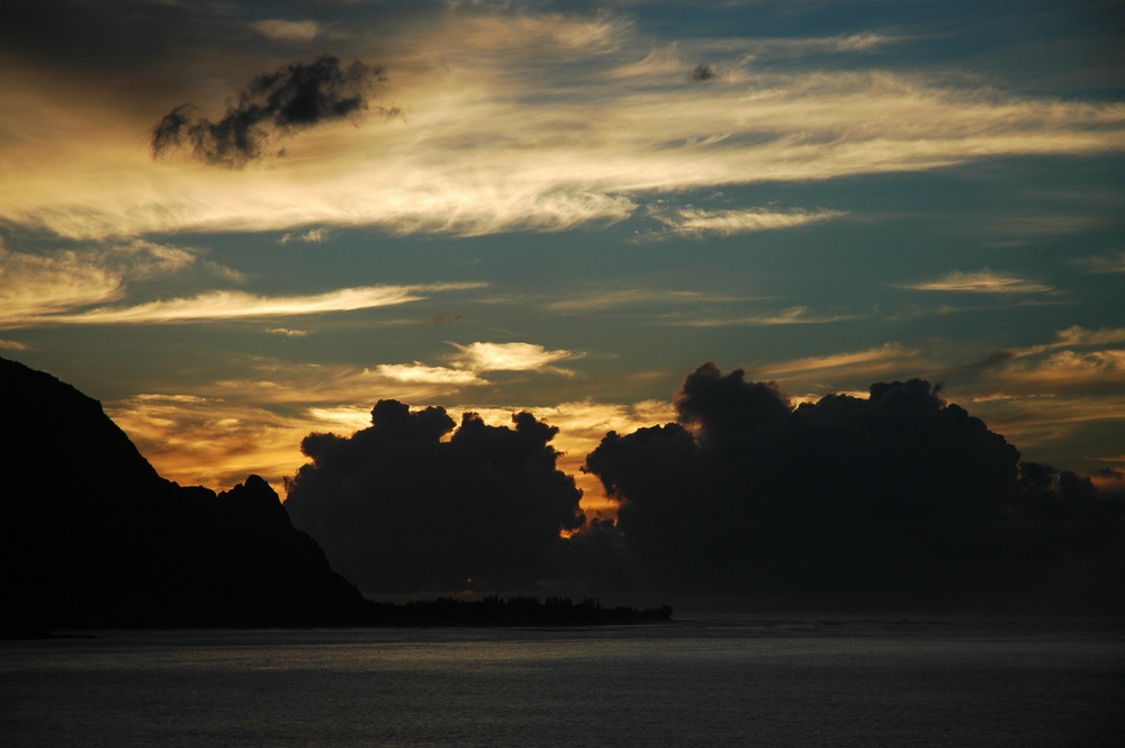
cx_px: 562
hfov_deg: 19.5
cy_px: 374
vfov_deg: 13.0
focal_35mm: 105
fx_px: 3278
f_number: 4.5
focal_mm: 70
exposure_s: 1/250
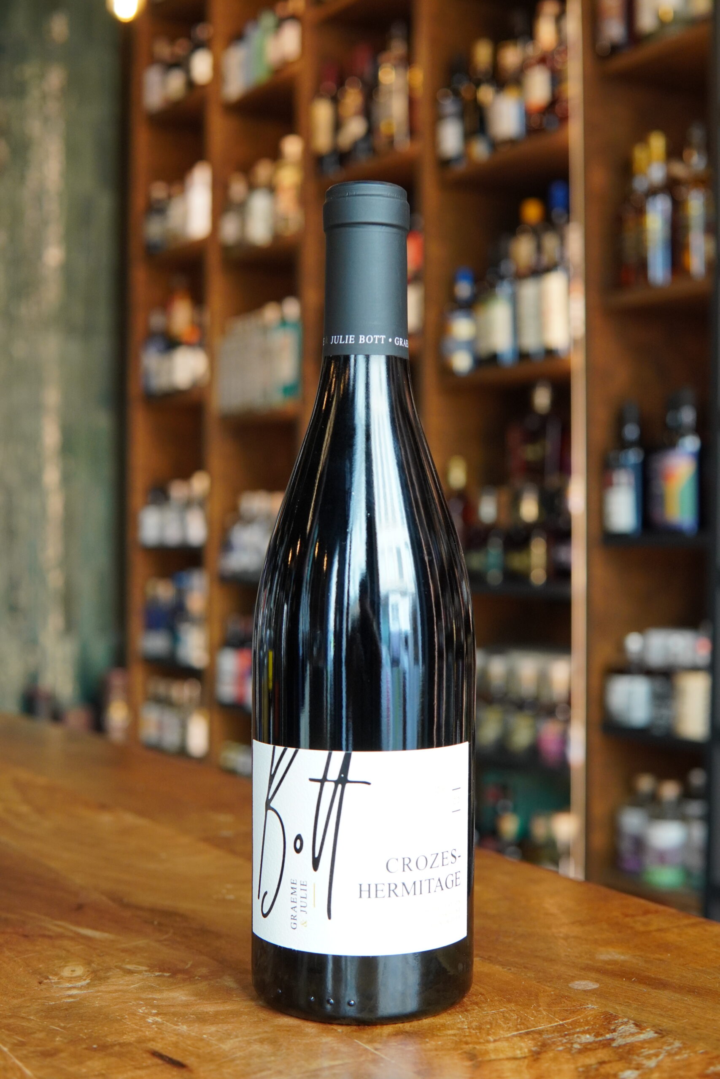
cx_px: 360
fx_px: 1350
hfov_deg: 29.9
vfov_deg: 43.6
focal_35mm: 45
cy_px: 540
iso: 1000
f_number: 4
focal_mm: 30
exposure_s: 1/160
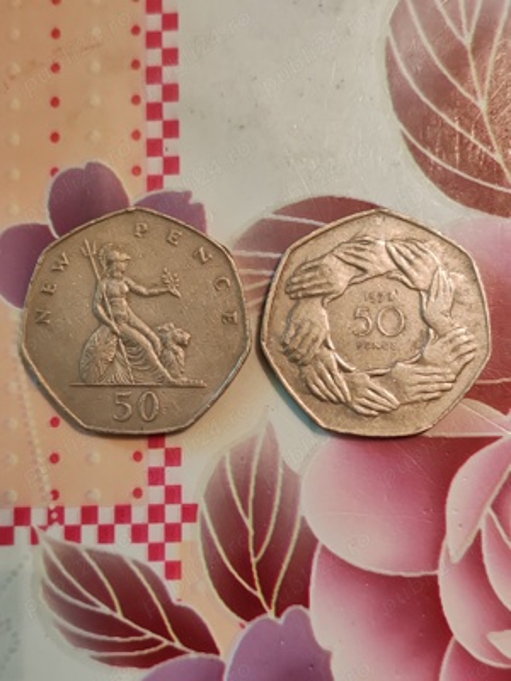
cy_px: 340
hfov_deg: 27.0
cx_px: 256
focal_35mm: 54
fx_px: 1063
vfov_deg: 35.5
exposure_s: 1/100
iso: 2000
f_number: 2.4
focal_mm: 6.12
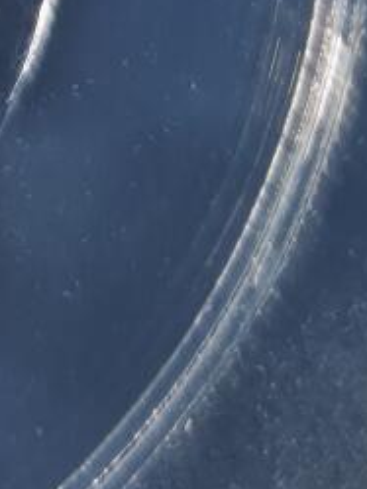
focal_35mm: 361
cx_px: -512
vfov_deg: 5.2
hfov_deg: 4.0
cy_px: -945
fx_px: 5099
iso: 50
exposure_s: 1/244
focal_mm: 5.85
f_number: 1.63
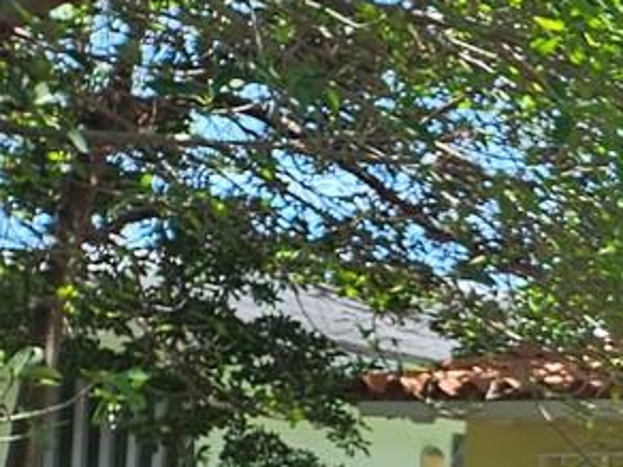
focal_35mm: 126
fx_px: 2268
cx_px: 1654
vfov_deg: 11.3
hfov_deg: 11.7
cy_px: 676
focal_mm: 5.4
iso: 25
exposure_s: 1/428
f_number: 1.8
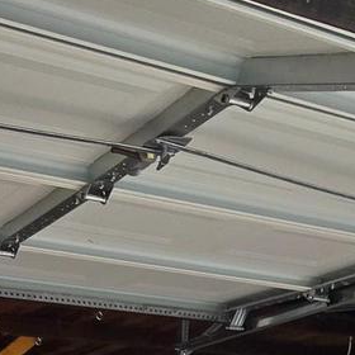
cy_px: 559
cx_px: 13
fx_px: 731
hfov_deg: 26.1
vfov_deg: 21.8
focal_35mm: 63
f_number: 2.2
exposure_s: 1/258
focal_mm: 2.2
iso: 50
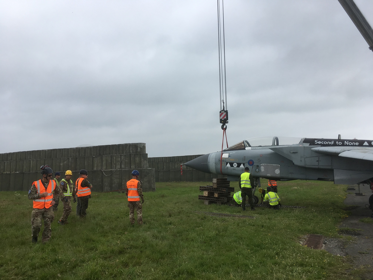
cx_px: 186
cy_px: 140
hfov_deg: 61.7
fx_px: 312
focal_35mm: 29
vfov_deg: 48.2
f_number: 2.2
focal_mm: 4.15
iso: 25
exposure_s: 1/444
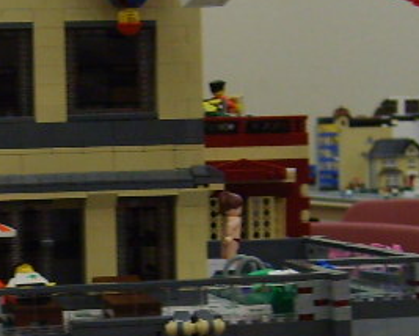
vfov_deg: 11.7
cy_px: 309
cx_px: 22
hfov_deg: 14.5
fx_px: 1626
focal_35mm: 131
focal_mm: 5.8
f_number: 2.8
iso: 100
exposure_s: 1/30
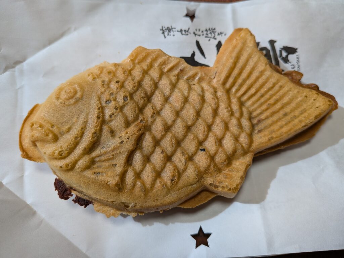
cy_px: 129
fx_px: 239
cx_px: 172
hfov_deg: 71.6
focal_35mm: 24
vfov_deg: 56.8
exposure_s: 1/50
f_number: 1.7
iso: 37
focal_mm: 4.53
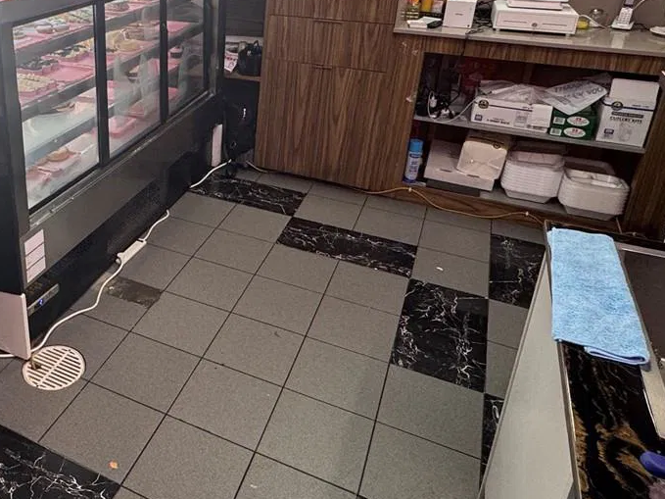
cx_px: 120
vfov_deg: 41.8
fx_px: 634
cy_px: 134
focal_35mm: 33
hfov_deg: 51.4
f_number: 2.2
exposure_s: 1/120
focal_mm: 2.22
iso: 125
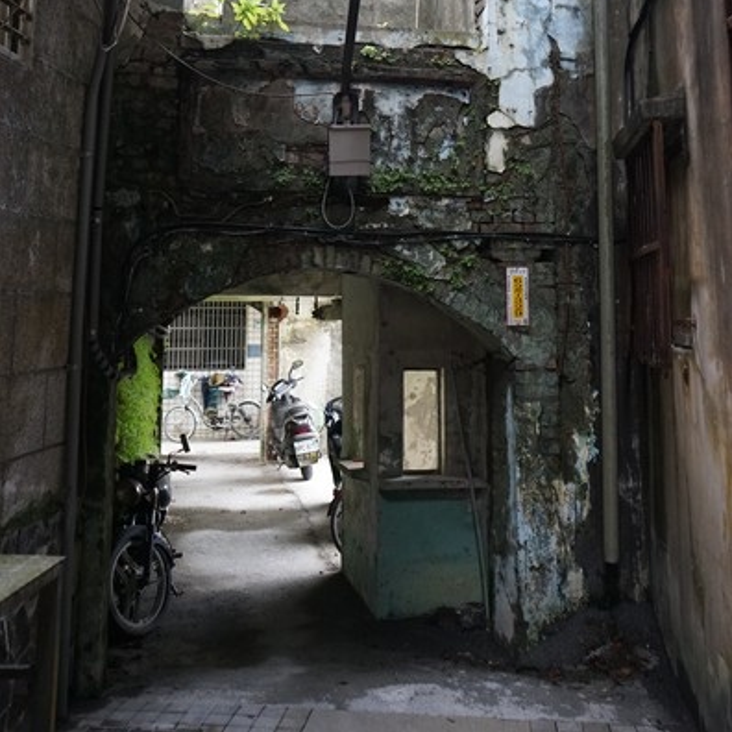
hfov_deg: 46.0
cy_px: 179
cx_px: 367
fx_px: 861
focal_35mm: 36
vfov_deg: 44.4
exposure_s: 1/160
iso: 2500
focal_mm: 28
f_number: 3.5
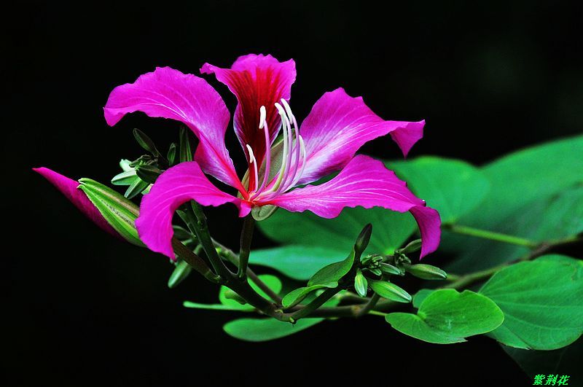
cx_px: 292
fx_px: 7277
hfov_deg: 4.6
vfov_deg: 3.0
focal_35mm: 450
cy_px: 194
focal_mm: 300
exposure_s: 1/400
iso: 800
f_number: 5.6
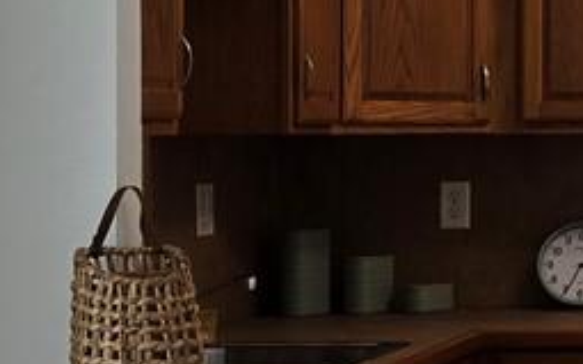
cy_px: 119
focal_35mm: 153
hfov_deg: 12.8
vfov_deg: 8.6
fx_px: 2429
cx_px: 926
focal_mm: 5.4
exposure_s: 1/120
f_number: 1.8
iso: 32
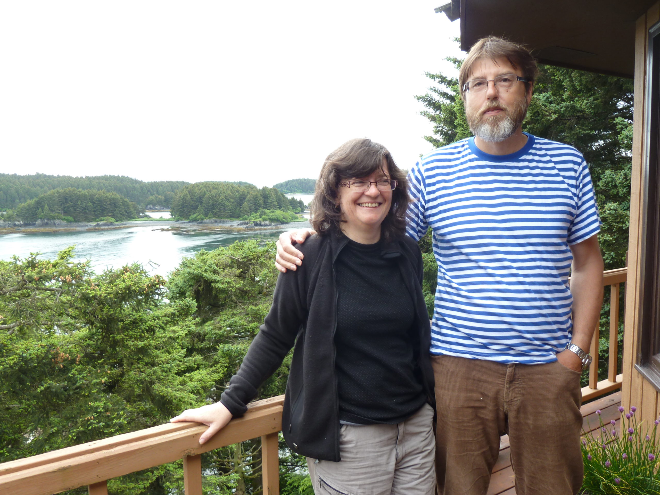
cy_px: 248
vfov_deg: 48.2
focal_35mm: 29
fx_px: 553
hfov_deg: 61.7
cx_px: 330
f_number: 3.4
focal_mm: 4.7
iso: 80
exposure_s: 1/30
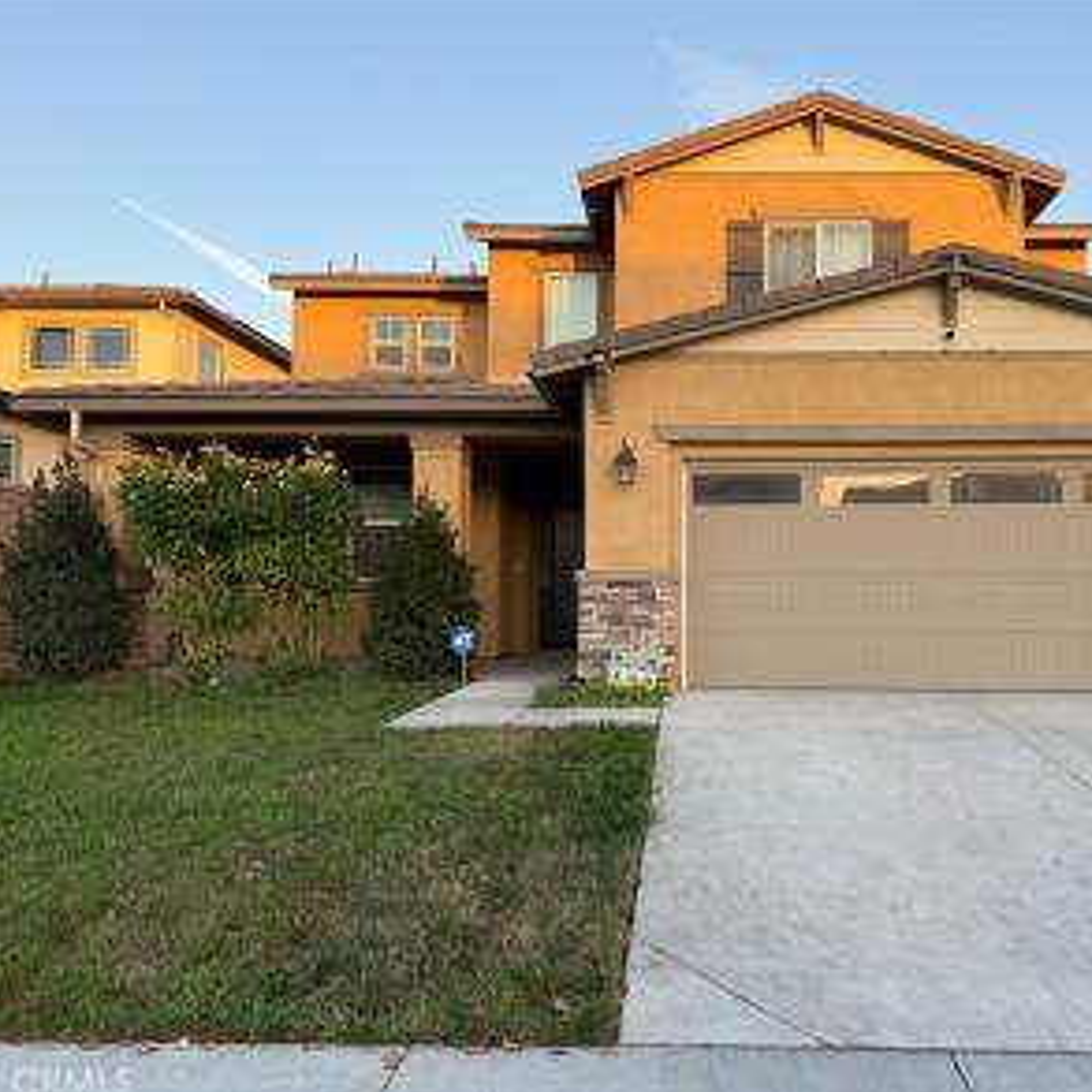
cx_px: 708
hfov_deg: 54.7
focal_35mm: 29
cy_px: 544
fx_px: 1035
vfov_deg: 55.6
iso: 80
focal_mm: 6.76
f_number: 1.78
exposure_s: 1/372
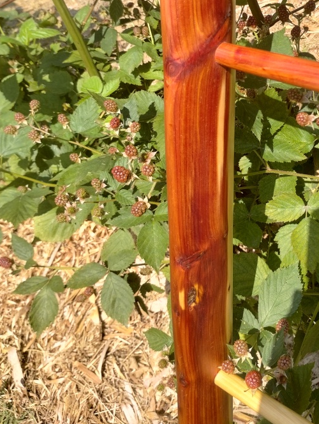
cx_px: 243
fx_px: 527
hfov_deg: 33.0
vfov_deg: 42.4
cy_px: 105
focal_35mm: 43
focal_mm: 4.27
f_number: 1.8
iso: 100
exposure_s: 1/339
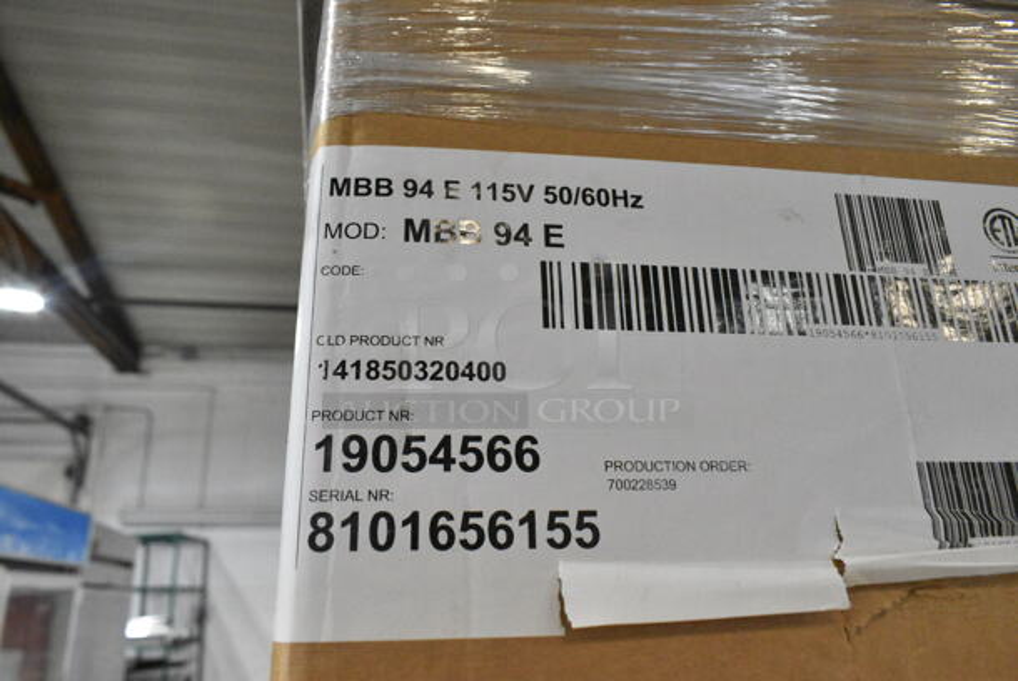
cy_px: 340
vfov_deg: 48.0
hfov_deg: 67.3
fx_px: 764
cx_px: 509
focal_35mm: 27
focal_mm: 18
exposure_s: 1/320
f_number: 9
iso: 6400
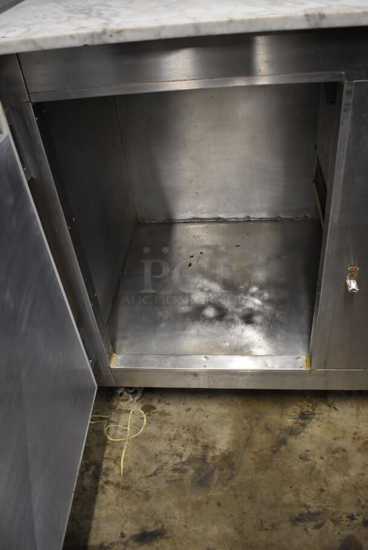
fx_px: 459
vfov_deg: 61.9
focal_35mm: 30
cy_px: 275
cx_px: 184
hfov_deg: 43.7
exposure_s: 1/125
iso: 4000
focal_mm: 20
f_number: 3.8
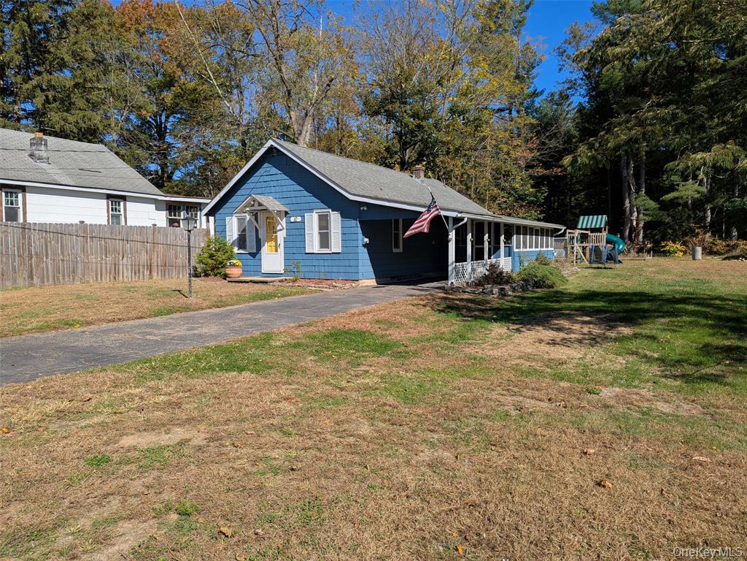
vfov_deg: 56.8
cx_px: 374
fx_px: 518
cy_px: 280
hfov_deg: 71.6
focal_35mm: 24
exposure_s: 1/2762
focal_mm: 6.81
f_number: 1.85
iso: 40
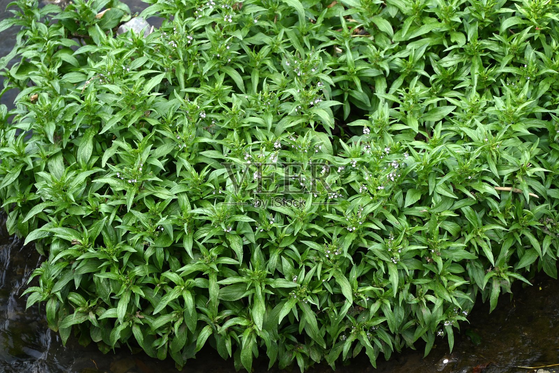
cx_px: 280
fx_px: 2408
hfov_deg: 13.2
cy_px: 186
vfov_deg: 8.9
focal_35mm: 155
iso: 200
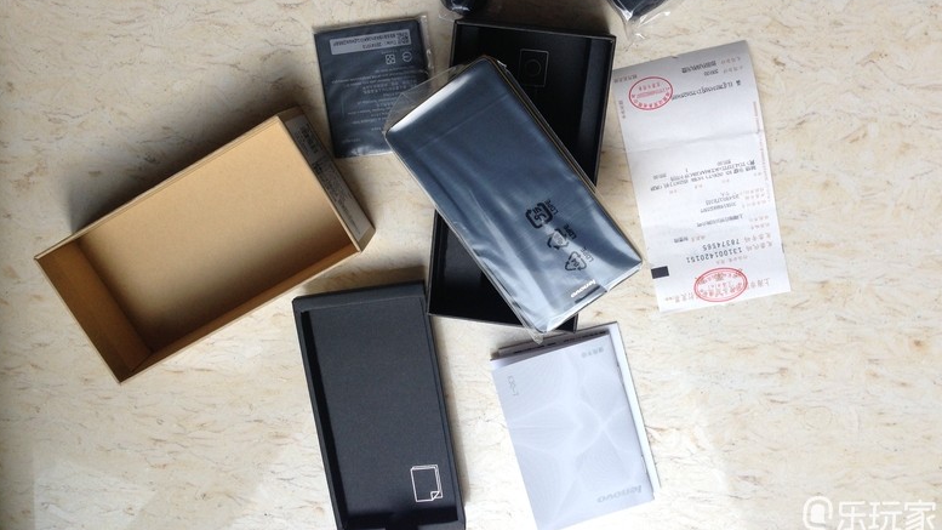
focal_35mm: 37
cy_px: 195
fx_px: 924
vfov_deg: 31.8
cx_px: 476
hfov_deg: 54.0
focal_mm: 4.12
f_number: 2.4
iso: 64
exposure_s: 1/120
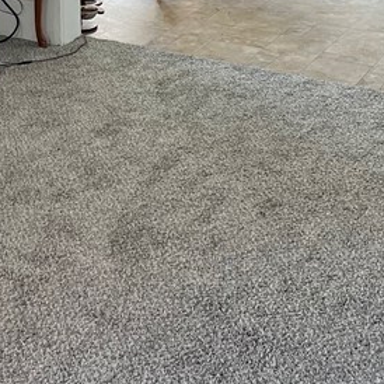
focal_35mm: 86
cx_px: 31
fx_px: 1079
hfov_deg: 19.8
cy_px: -116
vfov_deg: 18.7
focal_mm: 4.2
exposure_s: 1/108
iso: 125
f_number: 1.6
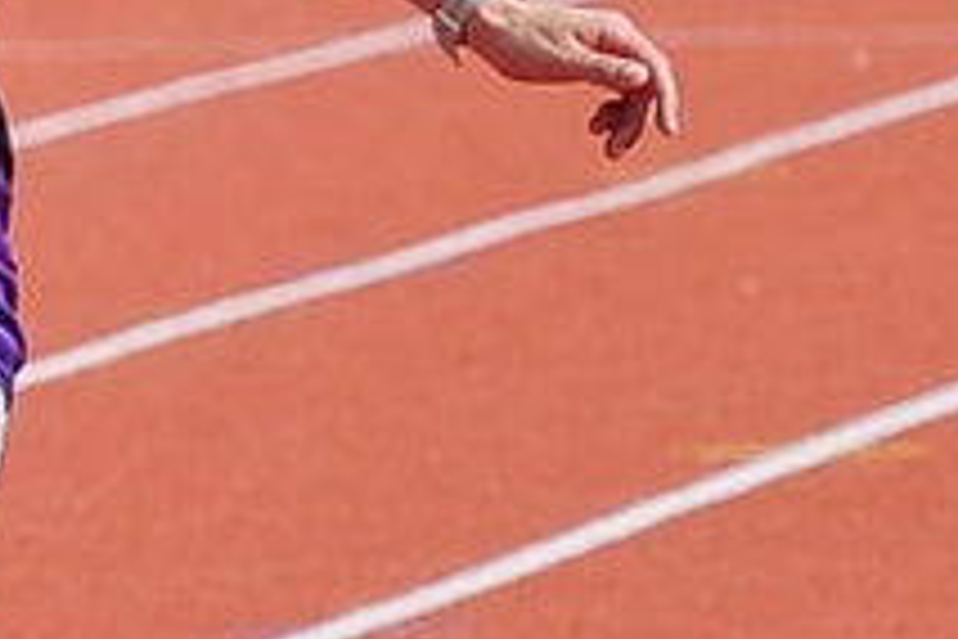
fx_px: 33953
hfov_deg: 1.6
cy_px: 128
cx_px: -495
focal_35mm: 1276
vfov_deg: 1.1
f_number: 7.1
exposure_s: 1/1000
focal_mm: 170
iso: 320
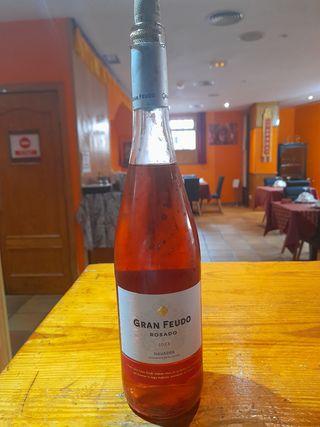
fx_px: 308
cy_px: 214
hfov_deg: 54.9
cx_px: 160
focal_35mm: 25
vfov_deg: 69.4
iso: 400
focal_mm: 4.6
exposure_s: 1/33
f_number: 2
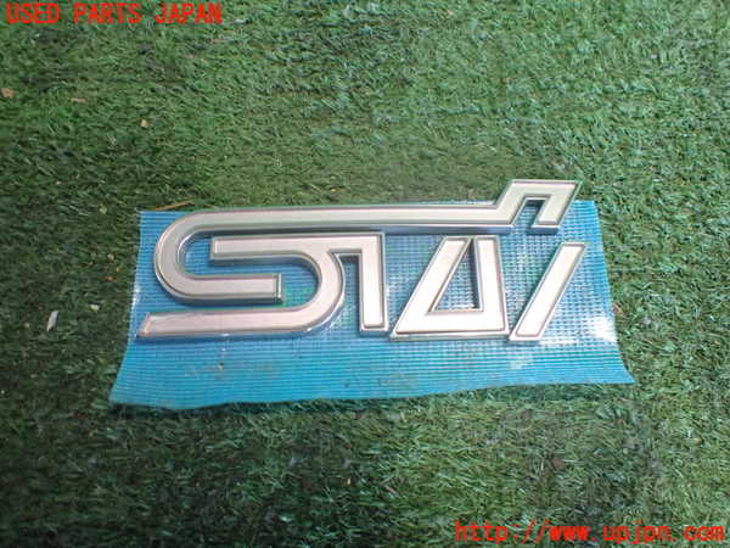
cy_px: 274
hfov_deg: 60.0
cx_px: 365
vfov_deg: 46.8
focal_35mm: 30
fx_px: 633
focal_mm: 5.4
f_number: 2.3
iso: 800
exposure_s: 1/80
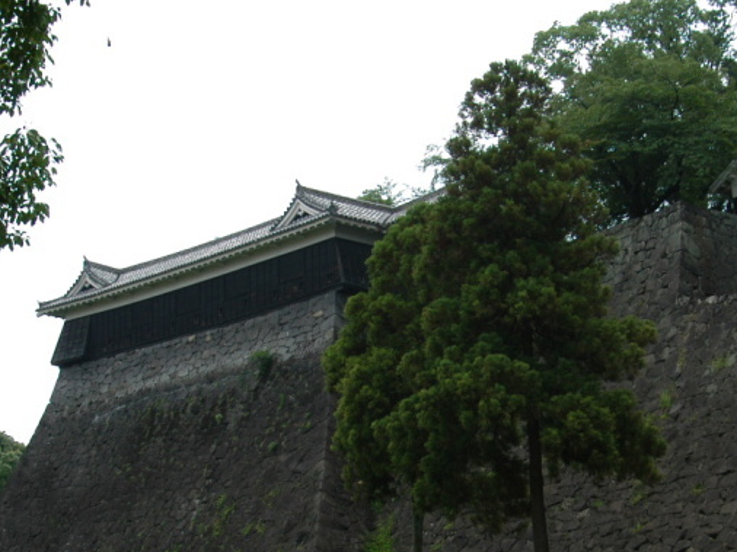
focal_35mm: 70
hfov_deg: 27.7
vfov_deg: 20.9
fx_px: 1490
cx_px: 465
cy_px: 400
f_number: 6.3
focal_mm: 24
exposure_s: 1/320
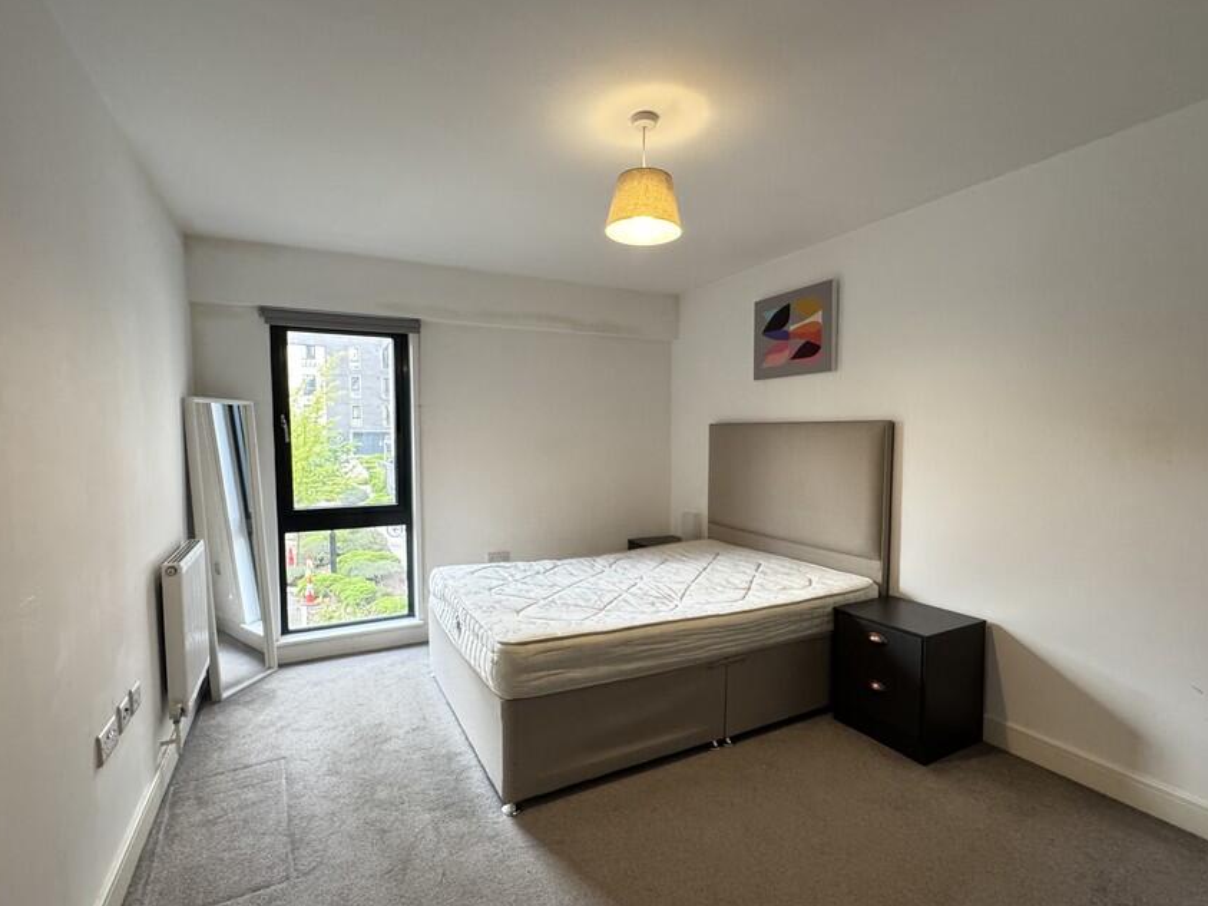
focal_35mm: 17
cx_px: 605
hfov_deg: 91.0
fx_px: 593
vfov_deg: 74.7
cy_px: 472
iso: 320
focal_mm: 2.22
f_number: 2.2
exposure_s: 1/100
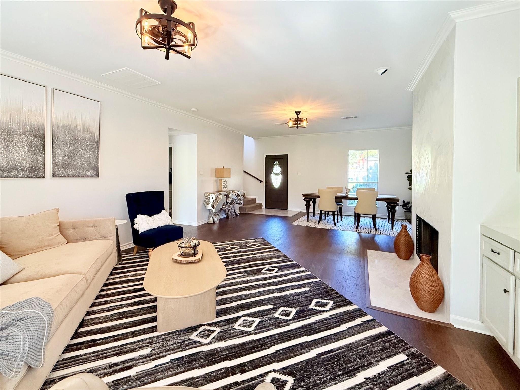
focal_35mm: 14
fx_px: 210
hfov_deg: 102.1
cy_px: 195
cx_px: 260
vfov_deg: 85.7
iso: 400
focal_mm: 2.22
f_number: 2.2
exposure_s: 1/120
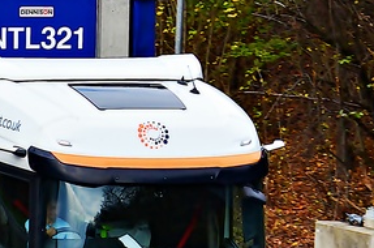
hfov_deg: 3.3
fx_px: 6499
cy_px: 202
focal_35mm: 627
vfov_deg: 2.2
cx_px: -120
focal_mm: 150
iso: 250
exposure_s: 1/320
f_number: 7.1
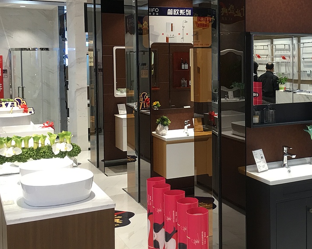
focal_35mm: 50
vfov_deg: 30.1
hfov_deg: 36.0
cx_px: 252
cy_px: 91
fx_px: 462
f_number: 2.2
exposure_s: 1/33
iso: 40
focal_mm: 4.15
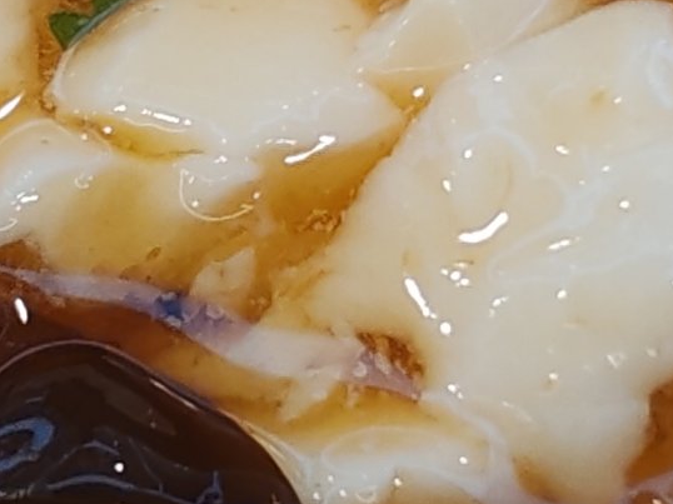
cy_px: 155
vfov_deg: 11.2
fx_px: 2565
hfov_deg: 14.9
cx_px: 386
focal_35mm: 132
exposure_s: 1/50
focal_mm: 1.96
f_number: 2.2
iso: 125
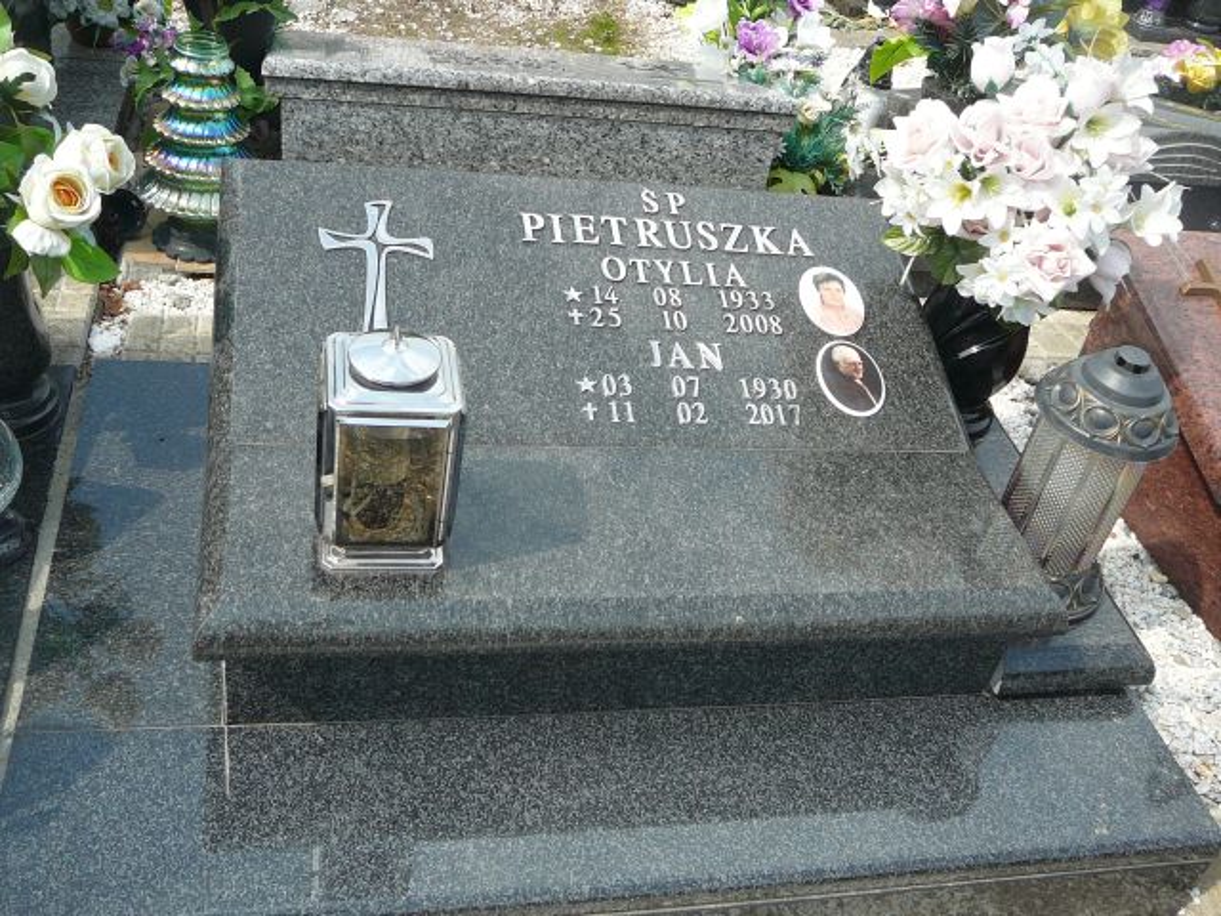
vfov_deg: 40.7
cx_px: 610
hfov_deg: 52.6
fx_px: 1235
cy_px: 458
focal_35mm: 35
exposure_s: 1/800
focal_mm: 5.2
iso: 80
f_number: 2.8
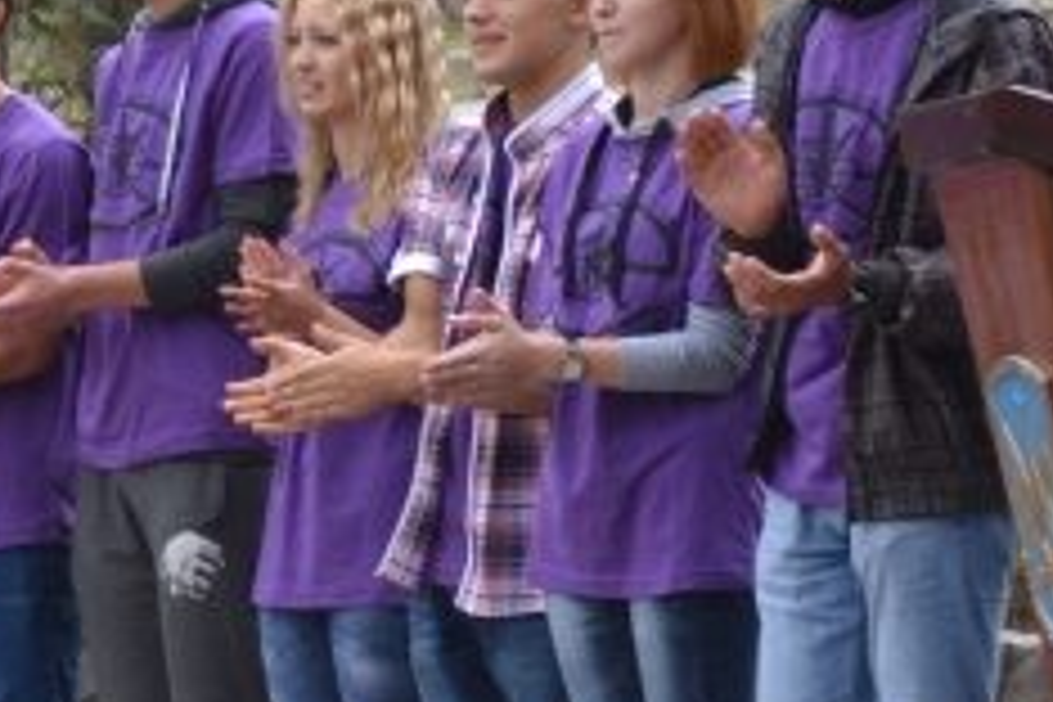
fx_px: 6902
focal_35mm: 236
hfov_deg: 8.4
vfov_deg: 5.8
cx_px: -783
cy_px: 430
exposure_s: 1/125
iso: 140
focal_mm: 36
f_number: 5.6
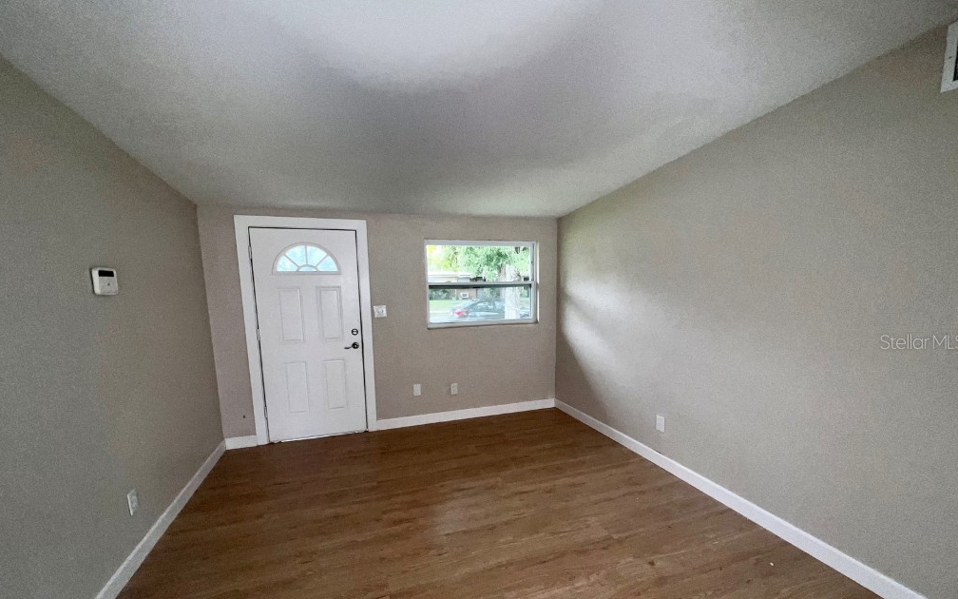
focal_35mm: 14
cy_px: 341
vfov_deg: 78.2
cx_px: 483
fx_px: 366
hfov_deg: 105.3
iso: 80
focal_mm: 1.57
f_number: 1.8
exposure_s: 1/60
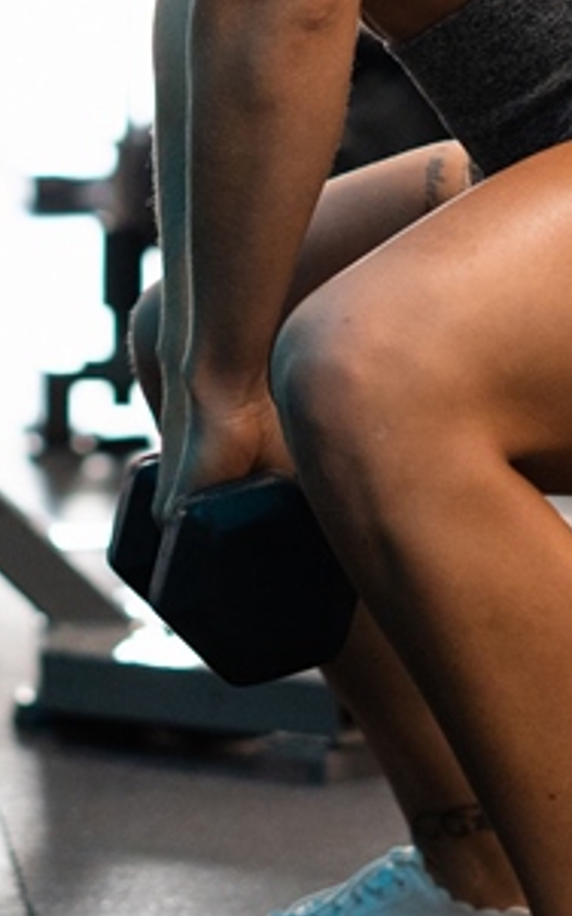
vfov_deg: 10.3
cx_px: 52
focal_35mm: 203
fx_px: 5066
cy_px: 58
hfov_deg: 6.4
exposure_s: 1/200
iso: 1000
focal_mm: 50
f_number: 2.2
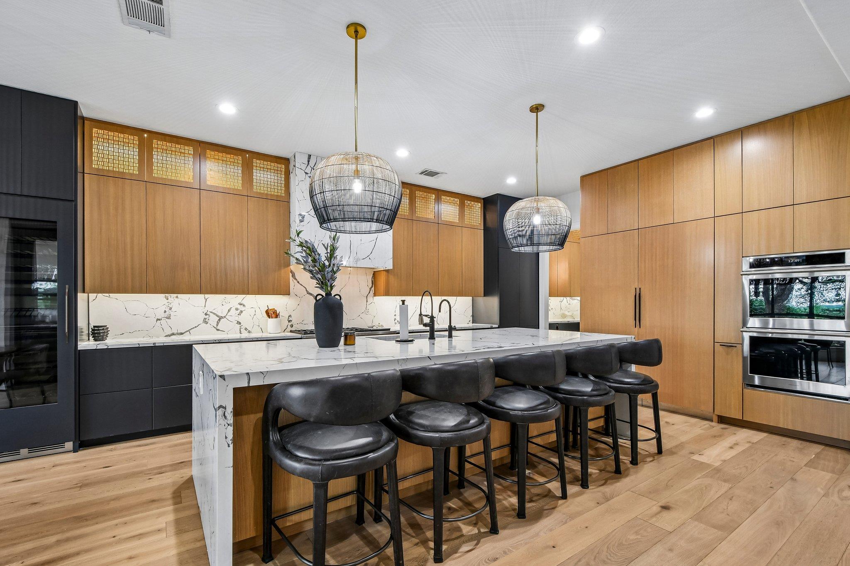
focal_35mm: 15
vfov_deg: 77.3
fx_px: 354
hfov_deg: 100.4
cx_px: 425
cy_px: 283
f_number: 8
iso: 400
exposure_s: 1/6
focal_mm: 10
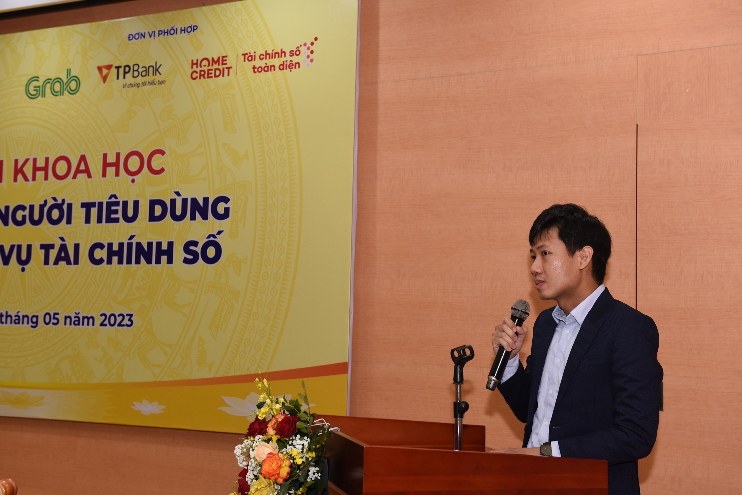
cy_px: 248
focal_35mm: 50
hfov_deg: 39.6
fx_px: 1031
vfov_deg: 27.0
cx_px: 371
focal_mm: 50
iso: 800
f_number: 5.6
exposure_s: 1/60
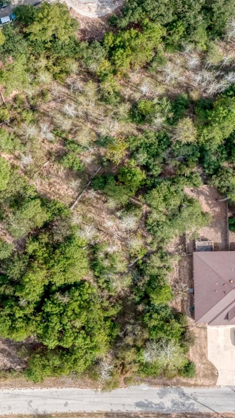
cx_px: 87
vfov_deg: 33.8
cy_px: 229
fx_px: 687
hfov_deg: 19.4
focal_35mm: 62
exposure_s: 1/320
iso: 400
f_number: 6.3
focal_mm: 10.3
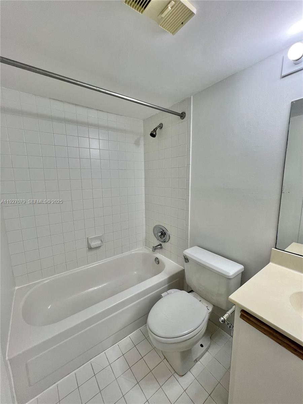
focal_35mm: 13
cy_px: 202
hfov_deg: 89.9
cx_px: 152
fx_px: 152
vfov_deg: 106.2
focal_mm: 1.57
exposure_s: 1/120
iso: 64
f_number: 1.8
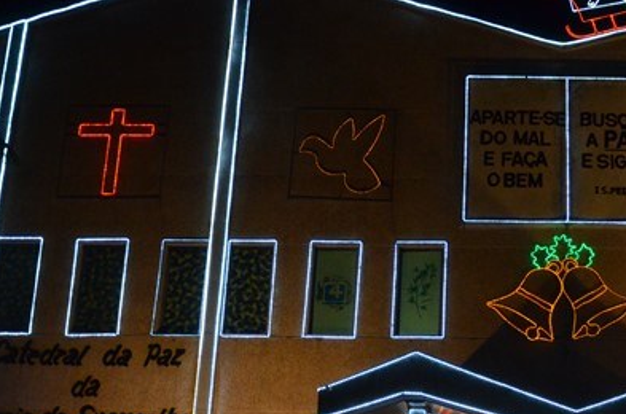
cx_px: 554
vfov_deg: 23.8
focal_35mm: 55
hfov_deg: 34.5
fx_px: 954
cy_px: 369
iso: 2000
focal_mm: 18
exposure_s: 1/80
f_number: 4.5
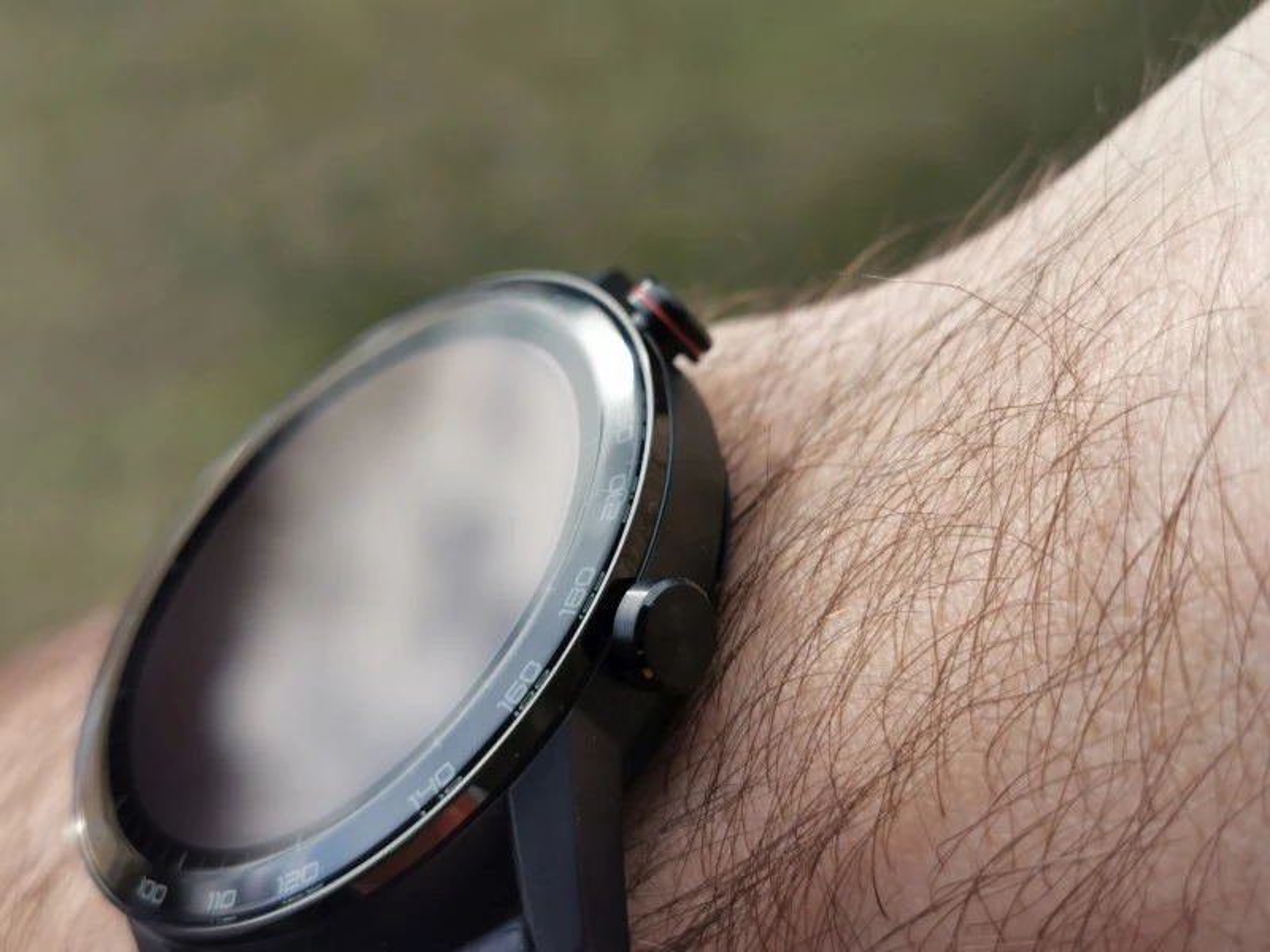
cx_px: 635
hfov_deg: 35.5
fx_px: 1981
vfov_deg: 27.0
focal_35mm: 54
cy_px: 476
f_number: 1.6
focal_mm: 5.56
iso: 50
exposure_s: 1/923
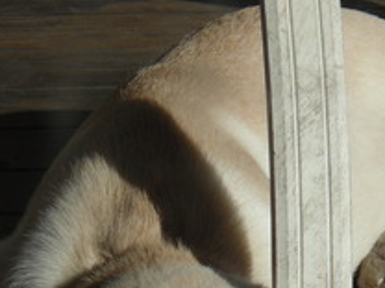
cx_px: 272
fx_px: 4137
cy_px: 327
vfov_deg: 4.0
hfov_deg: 5.3
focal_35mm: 372
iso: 80
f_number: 4.9
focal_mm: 21.69
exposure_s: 1/756
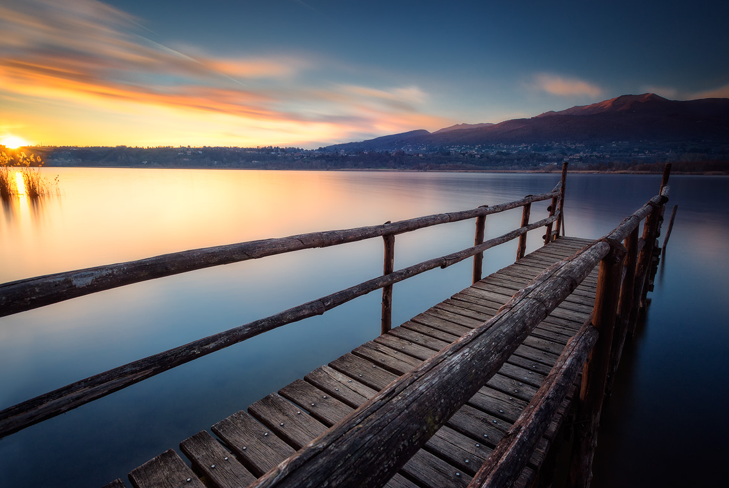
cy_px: 249
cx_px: 357
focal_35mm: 18
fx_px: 365
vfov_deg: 67.5
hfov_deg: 89.9
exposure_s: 70
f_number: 11
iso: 400
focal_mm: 17
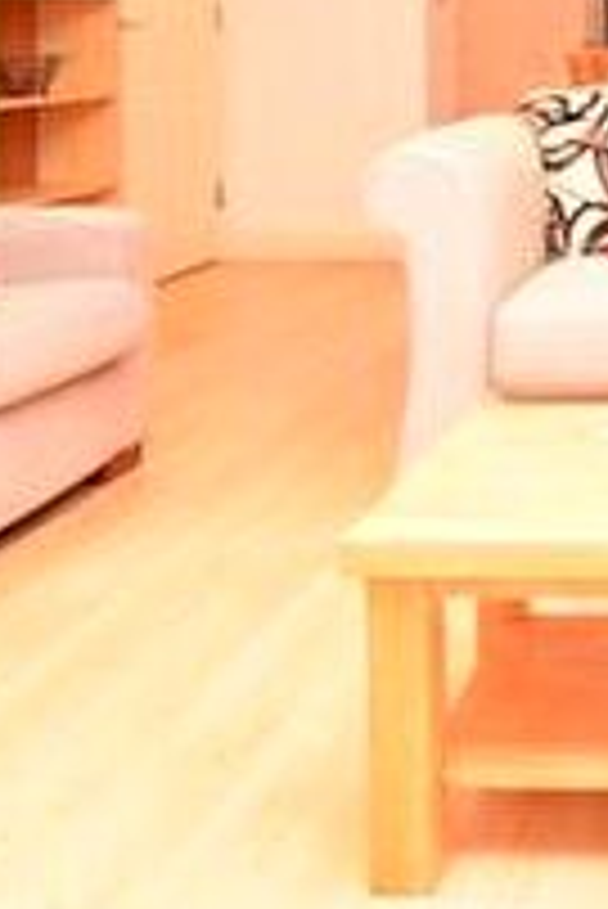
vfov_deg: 34.4
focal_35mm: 52
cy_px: -18
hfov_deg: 23.5
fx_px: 1315
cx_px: 757
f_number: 5
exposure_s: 1/100
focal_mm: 10
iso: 800
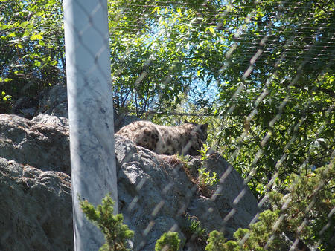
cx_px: 168
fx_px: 2905
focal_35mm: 300
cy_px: 126
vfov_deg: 5.0
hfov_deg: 6.6
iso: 100
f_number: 2.8
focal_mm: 64.3
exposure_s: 1/500
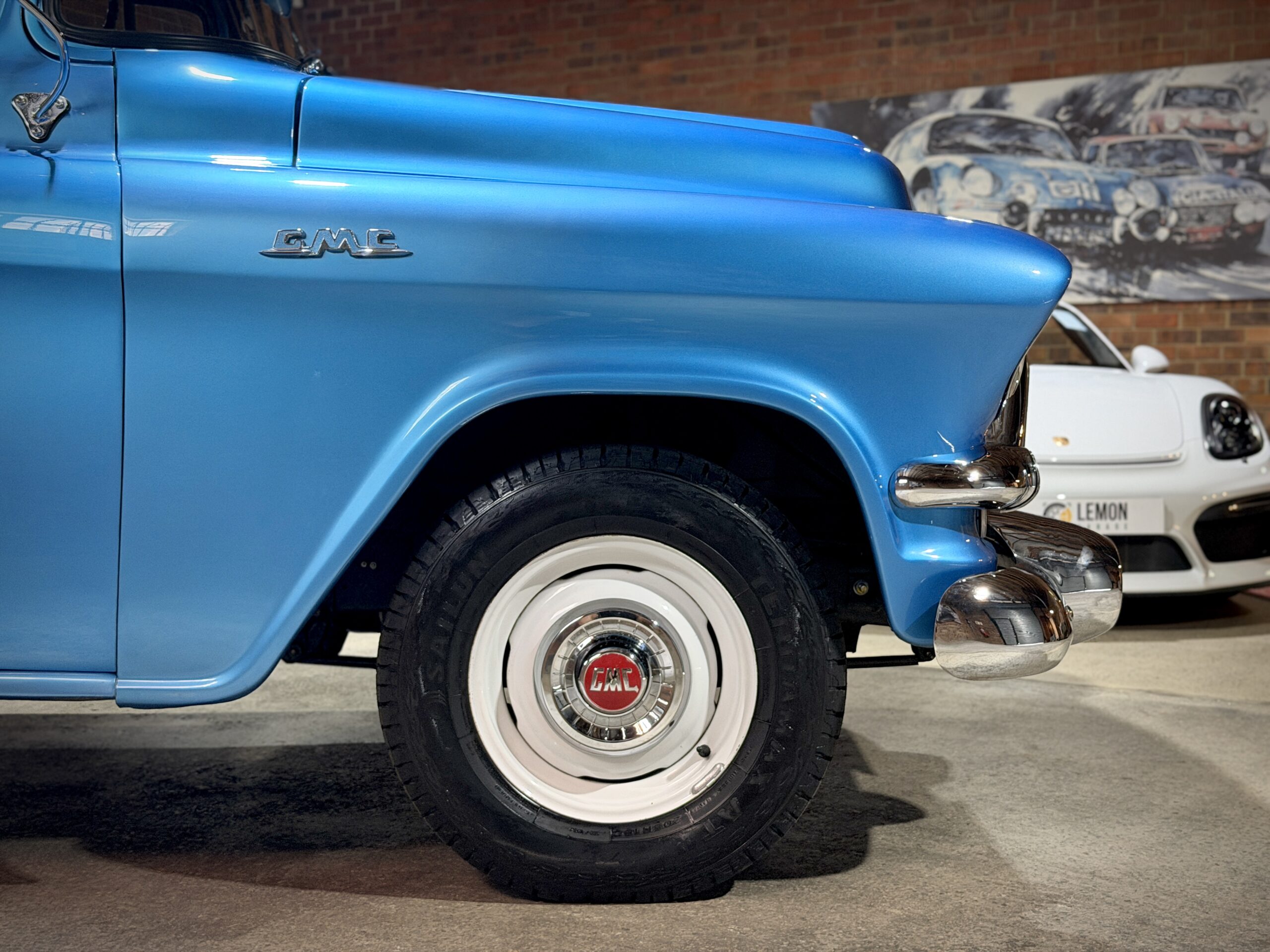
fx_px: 1761
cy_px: 476
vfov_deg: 30.3
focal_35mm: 48
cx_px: 635
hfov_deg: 39.7
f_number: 1.78
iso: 250
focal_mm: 6.76
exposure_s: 1/33
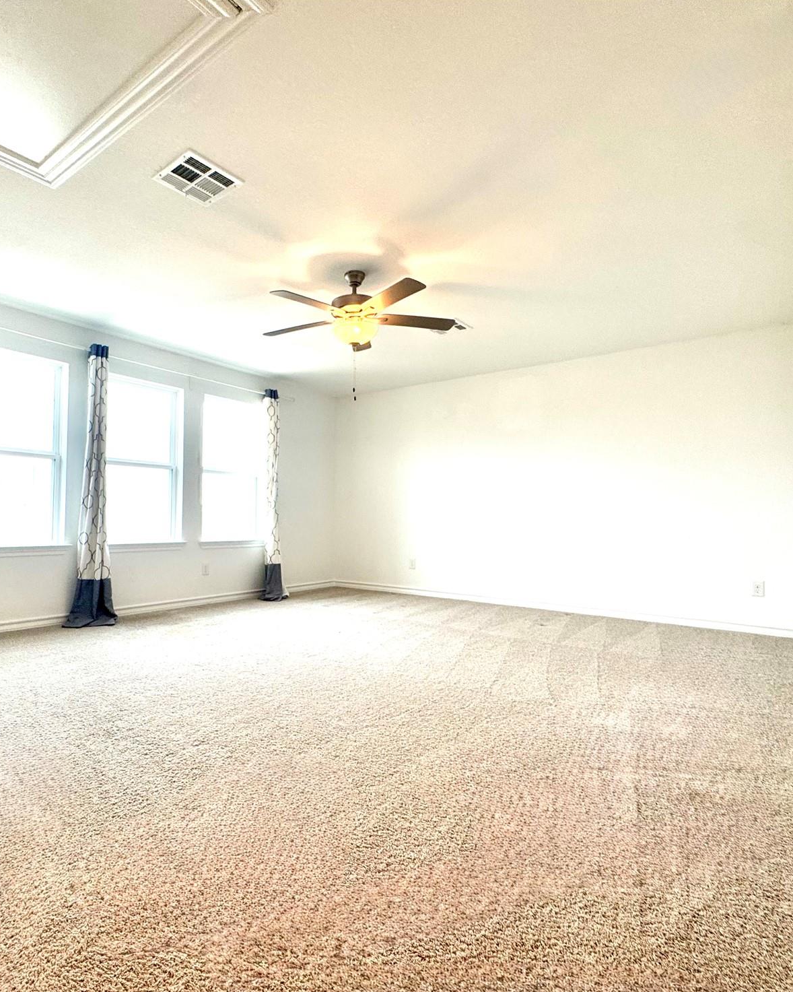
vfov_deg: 83.3
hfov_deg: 70.4
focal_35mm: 19
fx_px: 558
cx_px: 335
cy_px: 512
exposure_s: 1/120
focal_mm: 2.22
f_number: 2.2
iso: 100
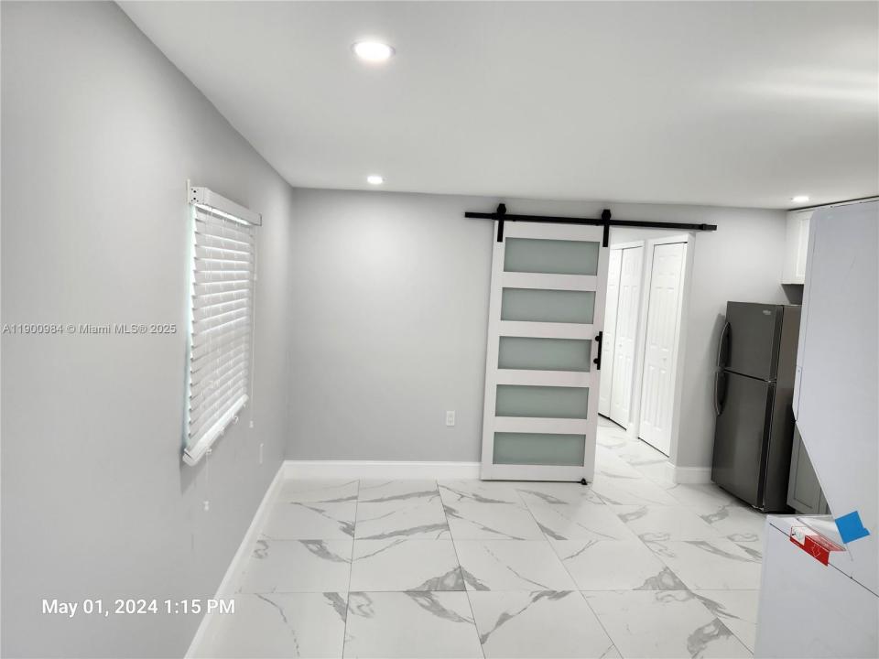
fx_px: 584
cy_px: 330
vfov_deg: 58.9
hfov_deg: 73.9
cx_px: 440
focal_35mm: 23
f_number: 1.8
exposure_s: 1/120
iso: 200
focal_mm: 5.54
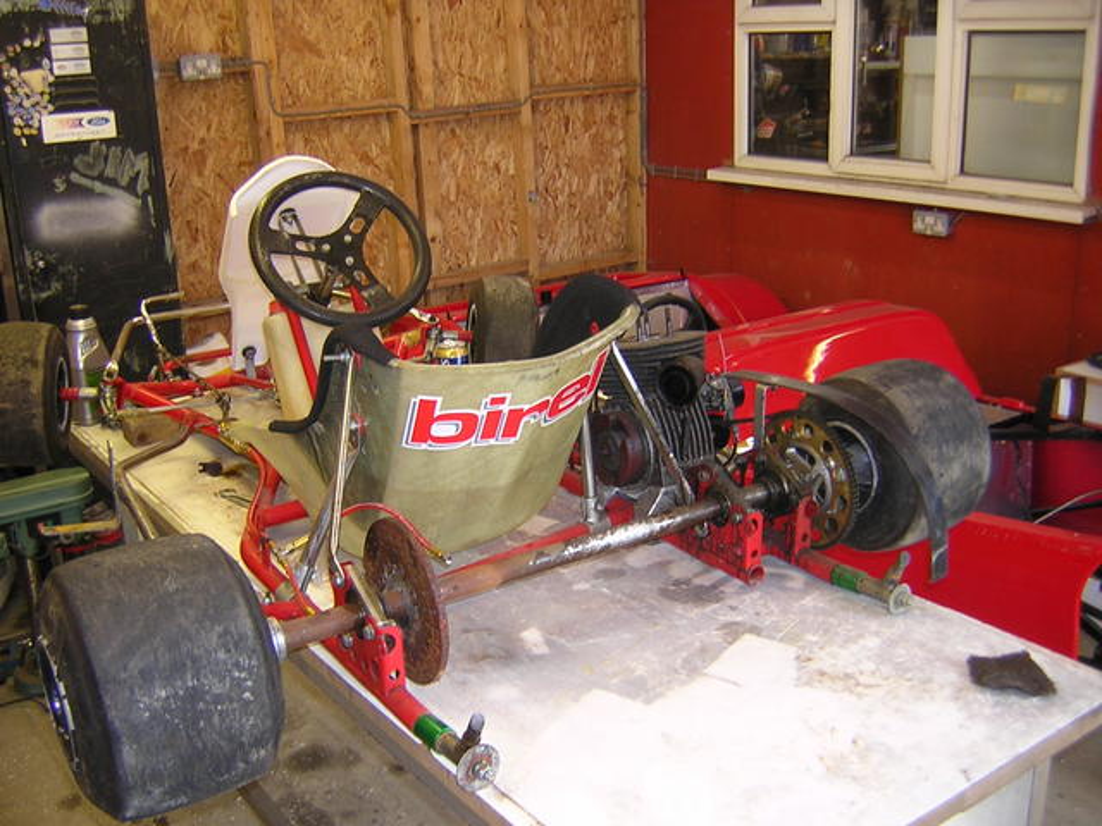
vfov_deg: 39.7
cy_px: 413
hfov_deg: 51.4
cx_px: 551
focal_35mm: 36
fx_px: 1146
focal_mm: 4.7
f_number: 2.6
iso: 100
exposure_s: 1/30
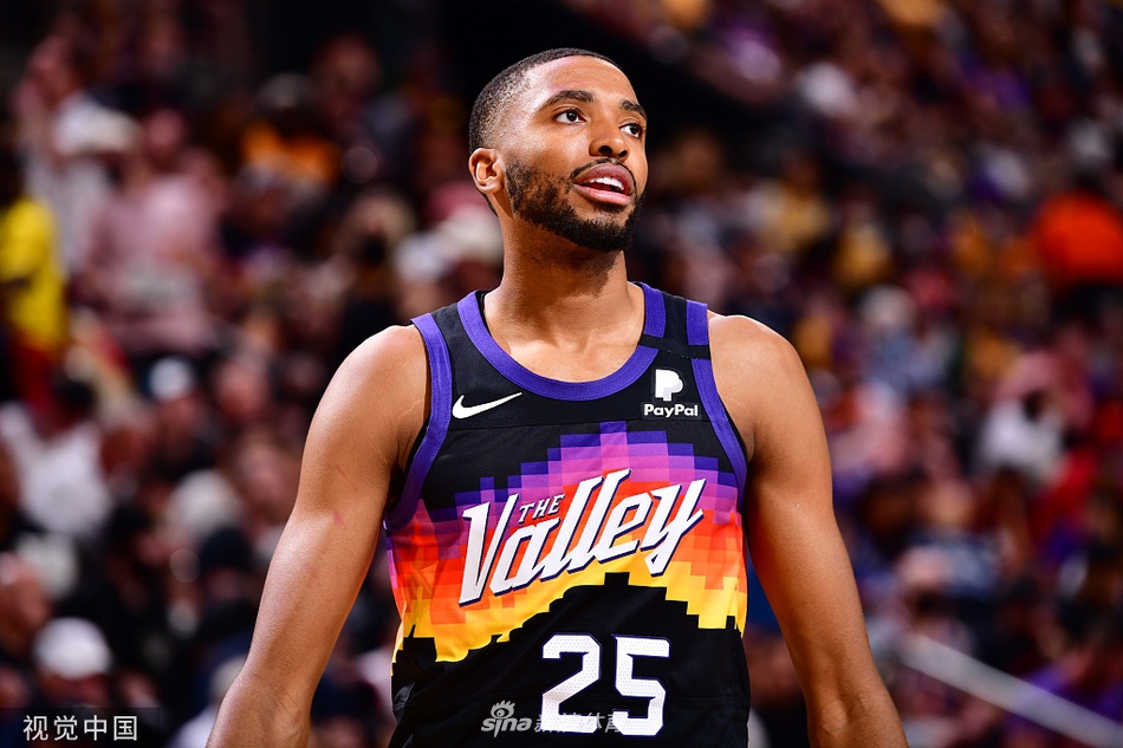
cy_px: 374
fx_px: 9356
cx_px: 562
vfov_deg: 4.6
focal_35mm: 300
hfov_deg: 6.9
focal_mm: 300
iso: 320
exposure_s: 1/250
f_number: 5.6
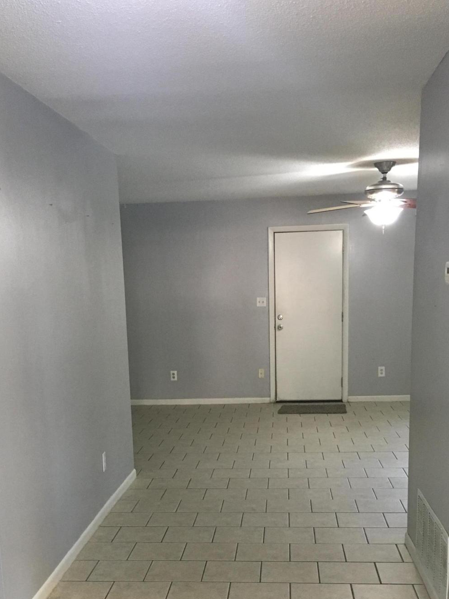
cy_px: 440
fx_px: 761
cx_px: 201
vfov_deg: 41.8
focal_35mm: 44
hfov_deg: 32.9
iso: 160
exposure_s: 1/30
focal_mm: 4.15
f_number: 2.2
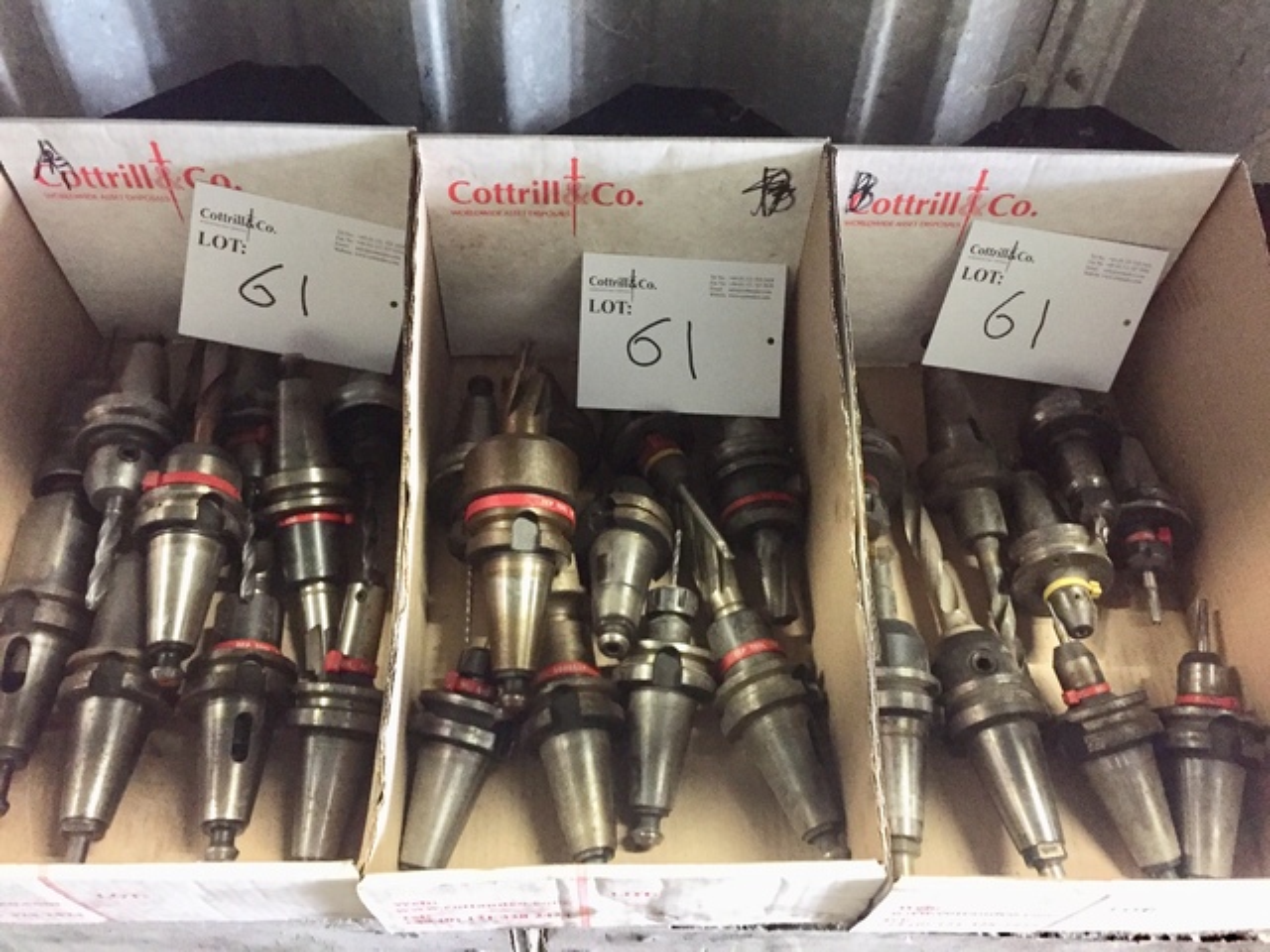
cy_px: 476
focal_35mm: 29
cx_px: 635
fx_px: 1064
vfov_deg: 48.2
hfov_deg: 61.7
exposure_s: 1/17
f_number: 2.2
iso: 400
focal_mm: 4.15
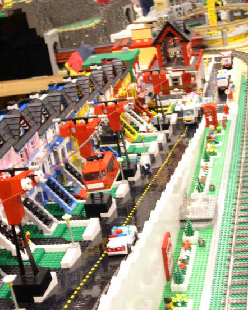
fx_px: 651
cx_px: 125
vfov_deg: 26.8
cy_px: 163
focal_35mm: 71
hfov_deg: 21.6
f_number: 3.7
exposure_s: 1/8.4
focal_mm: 14.2
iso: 400
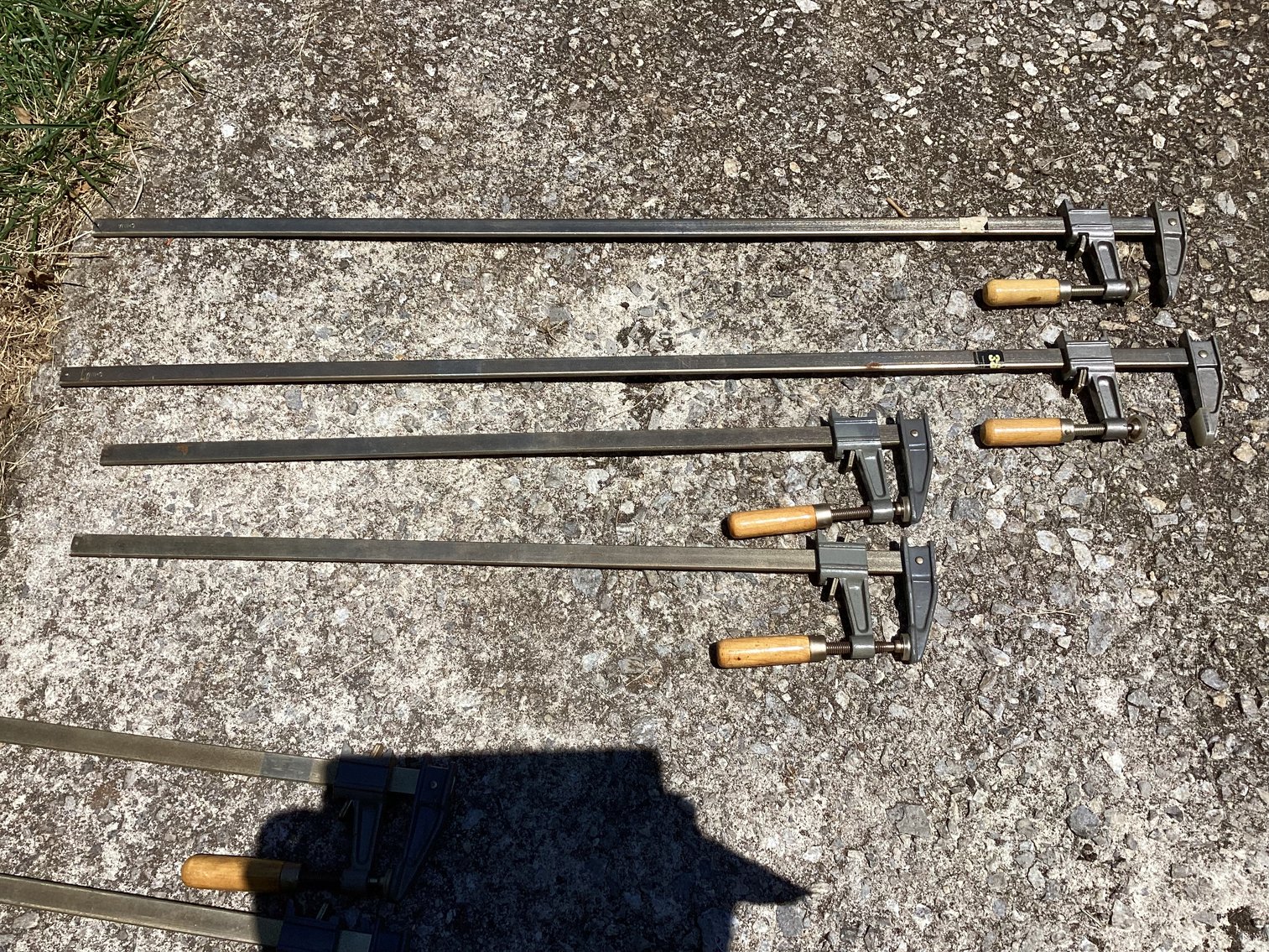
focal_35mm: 31
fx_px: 1137
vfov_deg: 45.4
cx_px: 634
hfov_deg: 58.3
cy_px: 476
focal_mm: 3.3
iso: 25
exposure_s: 1/2469
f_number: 2.4
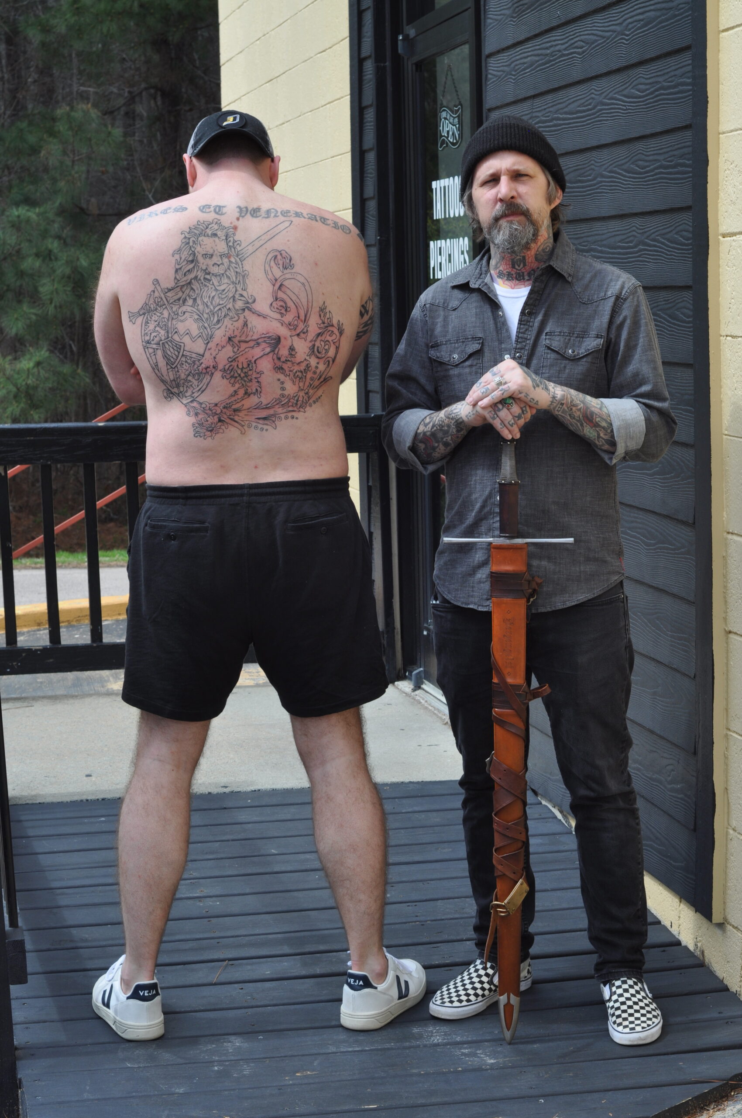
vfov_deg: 27.0
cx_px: 371
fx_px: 2325
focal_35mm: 75
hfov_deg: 18.1
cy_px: 559
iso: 200
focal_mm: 50
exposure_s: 1/250
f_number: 8
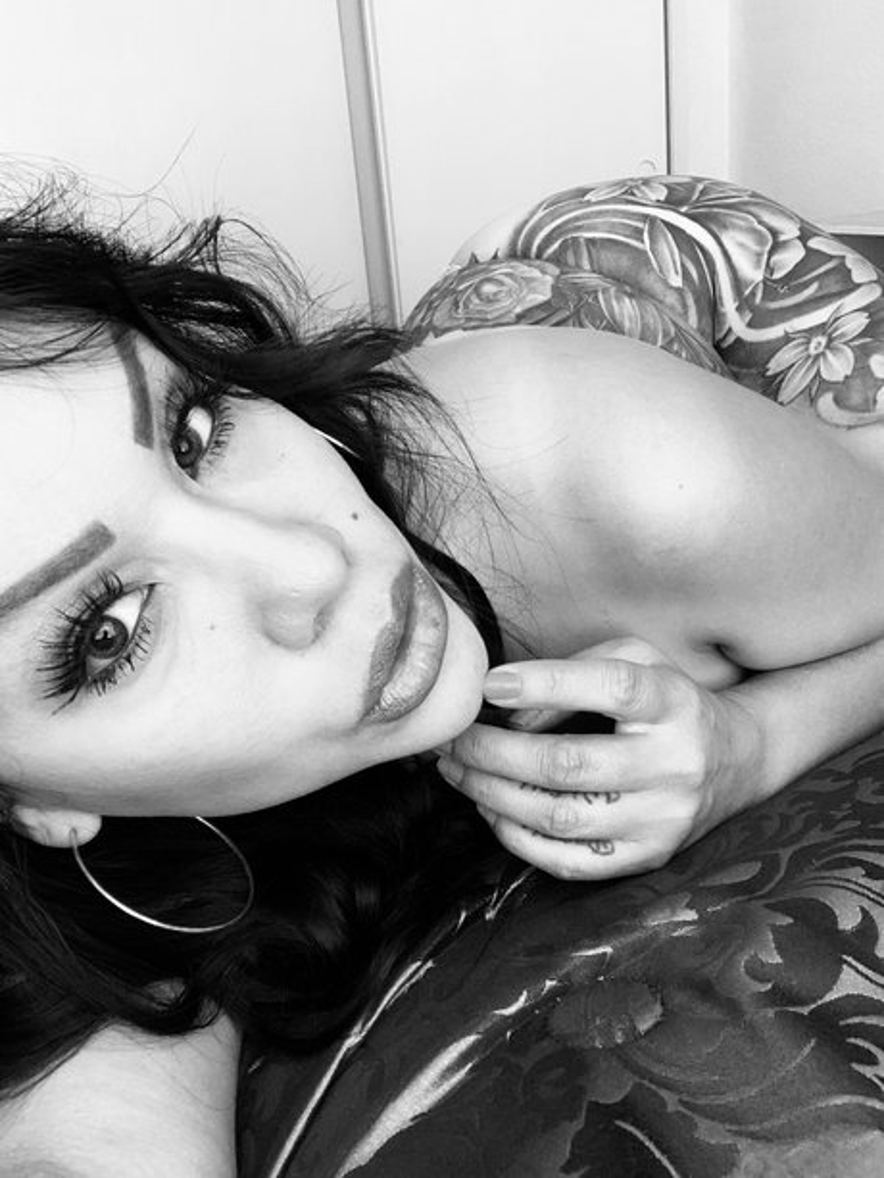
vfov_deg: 56.8
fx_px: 1089
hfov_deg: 44.2
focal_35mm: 32
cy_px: 589
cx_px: 442
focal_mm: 2.87
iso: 100
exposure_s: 1/60
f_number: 2.2
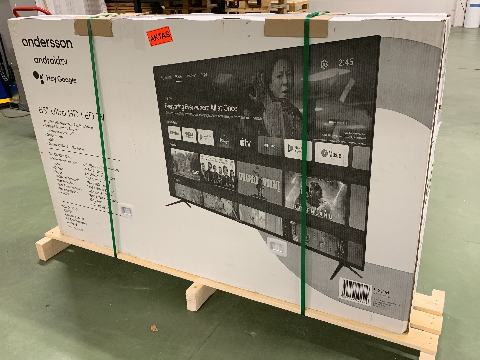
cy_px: 173
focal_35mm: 31
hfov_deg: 58.3
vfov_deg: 45.4
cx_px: 257
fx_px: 430
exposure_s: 1/60
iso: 125
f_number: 1.8
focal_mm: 4.25
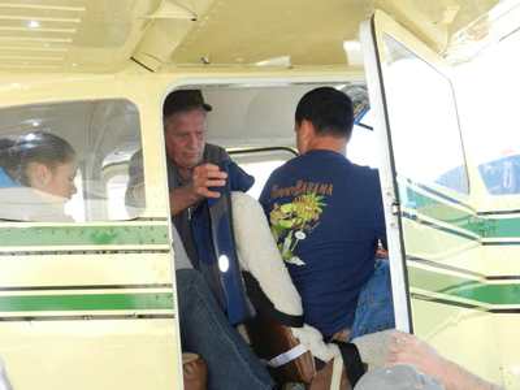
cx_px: 260
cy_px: 195
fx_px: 1021
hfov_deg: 28.6
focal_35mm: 68
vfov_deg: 21.6
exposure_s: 1/200
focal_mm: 12.3
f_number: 4.6
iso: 220
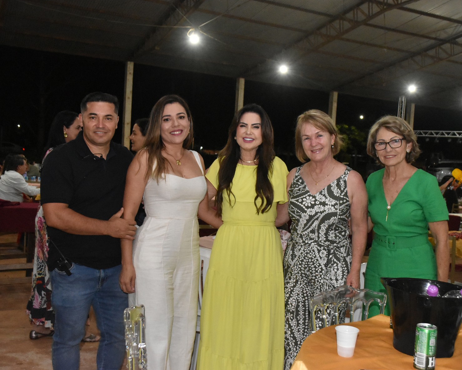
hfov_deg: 44.8
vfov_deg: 36.5
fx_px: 561
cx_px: 240
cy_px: 184
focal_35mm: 41
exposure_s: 1/80
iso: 5000
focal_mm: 24
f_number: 5
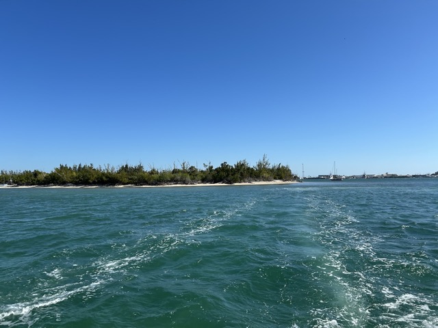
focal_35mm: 26
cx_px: 219
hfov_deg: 67.3
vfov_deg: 53.1
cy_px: 164
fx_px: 329
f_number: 1.5
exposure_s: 1/5882
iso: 50
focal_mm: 5.7
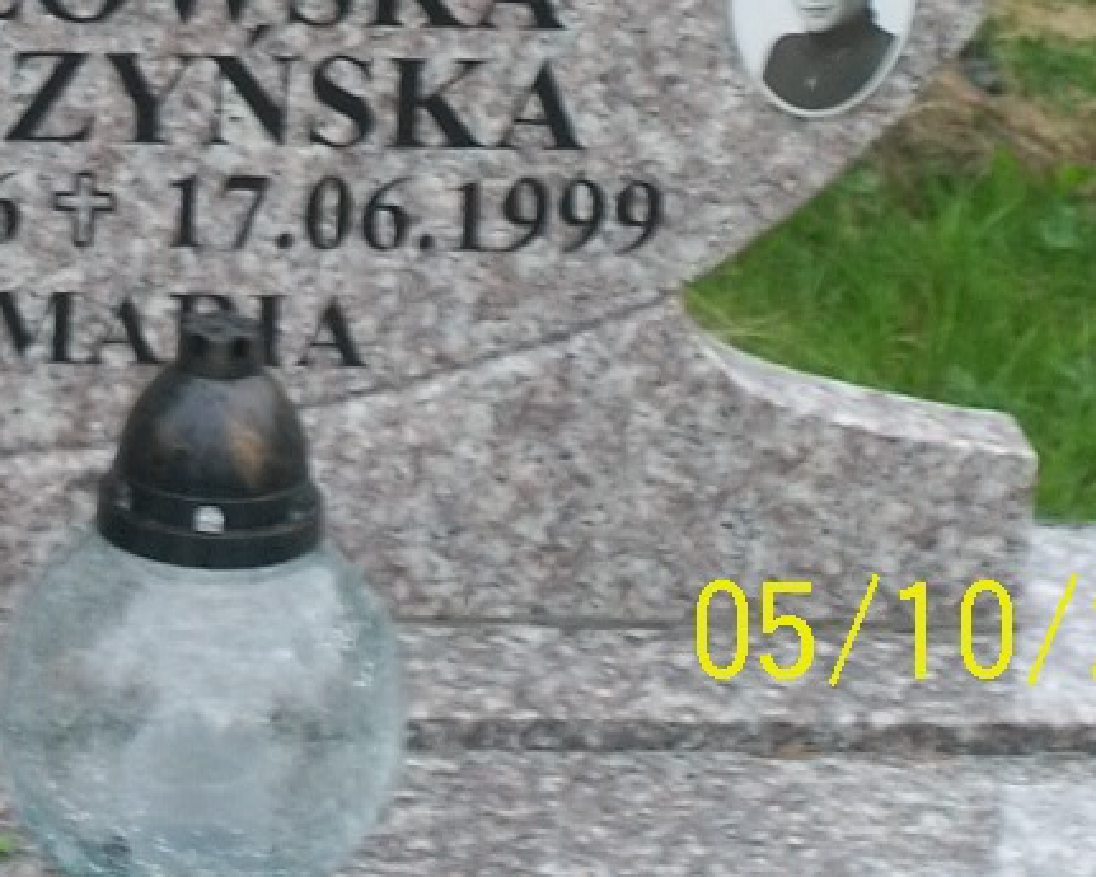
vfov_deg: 6.1
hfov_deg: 7.6
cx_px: -114
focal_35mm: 252
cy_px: -330
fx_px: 8176
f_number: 4.3
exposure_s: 1/60
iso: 80
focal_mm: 14.3
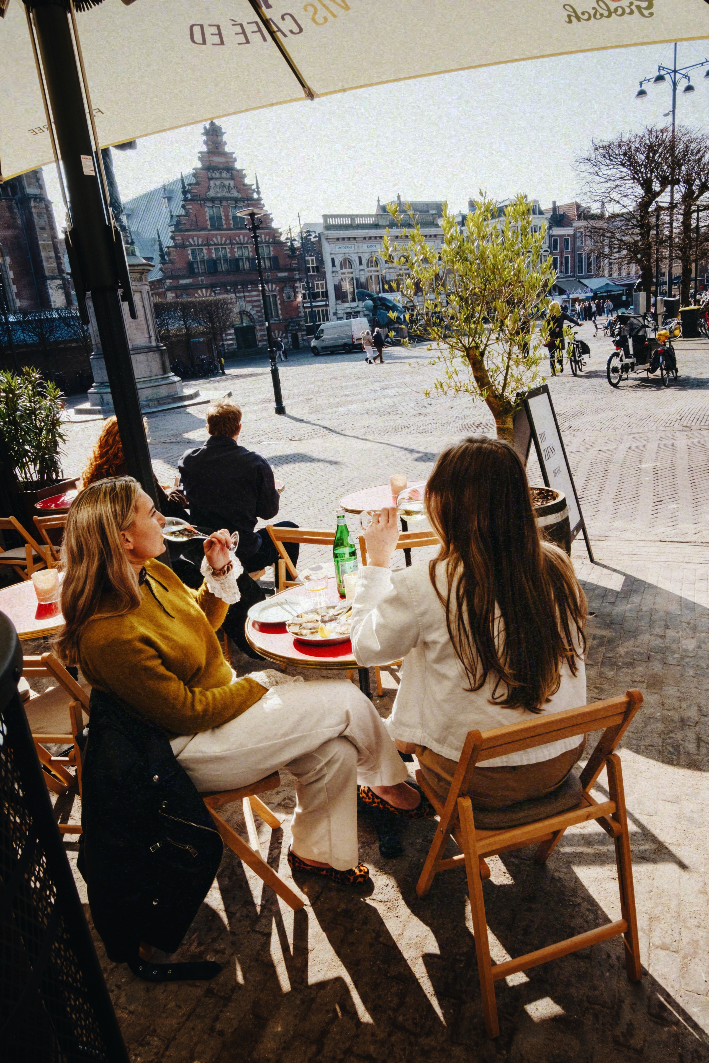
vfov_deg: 76.1
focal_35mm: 23
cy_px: 532
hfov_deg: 55.1
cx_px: 354
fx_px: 679
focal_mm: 15.6
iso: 160
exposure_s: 1/60
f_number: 16
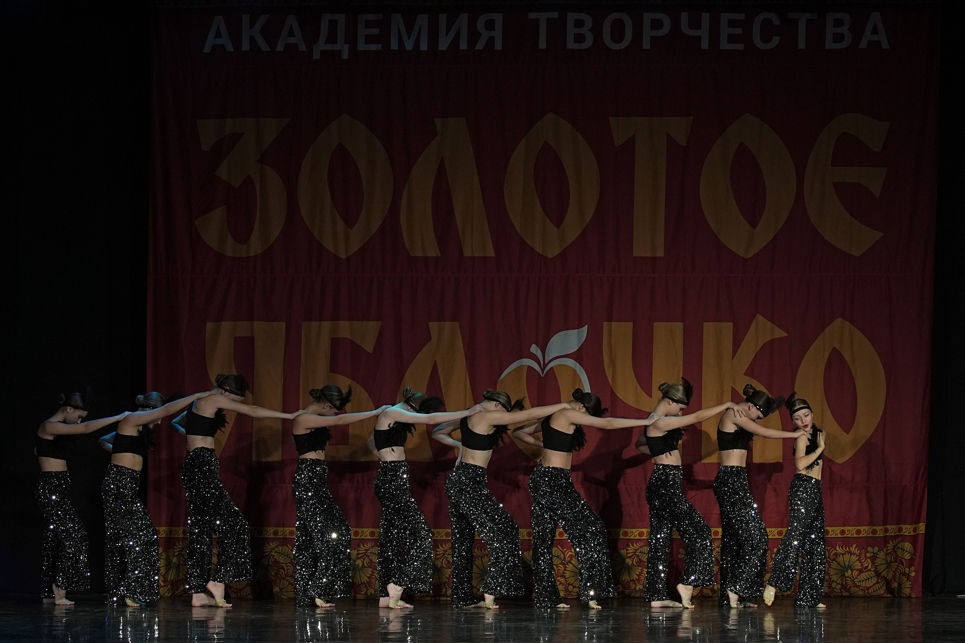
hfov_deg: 18.8
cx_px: 482
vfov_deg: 12.6
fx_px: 2922
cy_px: 322
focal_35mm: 109
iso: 2000
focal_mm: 73
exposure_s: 1/400
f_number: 4
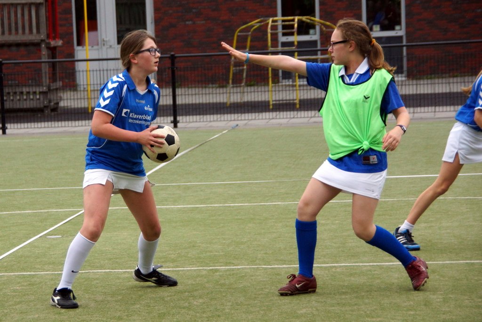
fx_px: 1708
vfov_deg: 10.8
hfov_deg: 16.1
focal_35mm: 128
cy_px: 161
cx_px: 241
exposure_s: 1/800
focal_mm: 85
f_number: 5.6
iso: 640
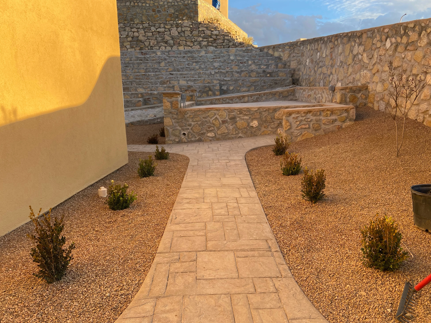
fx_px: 336
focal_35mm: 27
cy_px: 166
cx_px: 213
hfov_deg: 65.3
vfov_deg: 51.3
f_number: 1.8
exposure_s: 1/364
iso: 32
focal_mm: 4.25
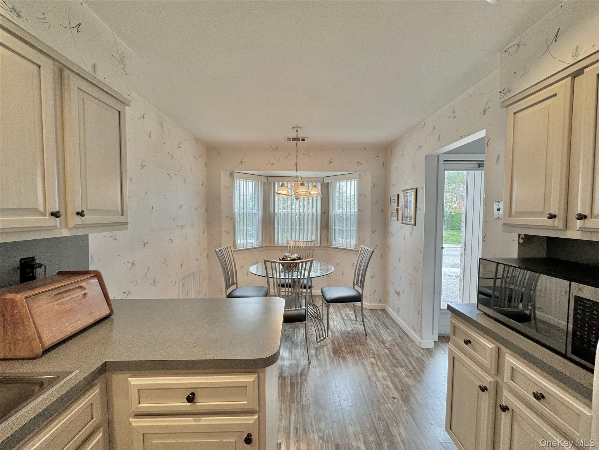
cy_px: 225
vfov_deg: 85.7
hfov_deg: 102.1
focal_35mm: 14
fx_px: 242
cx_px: 300
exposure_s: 1/120
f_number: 2.2
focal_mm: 2.22
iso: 125
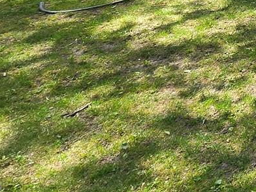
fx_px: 503
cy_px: -160
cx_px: 541
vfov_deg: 17.3
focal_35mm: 68
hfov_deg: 17.5
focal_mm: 2.2
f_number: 2.2
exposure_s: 1/554
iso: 50
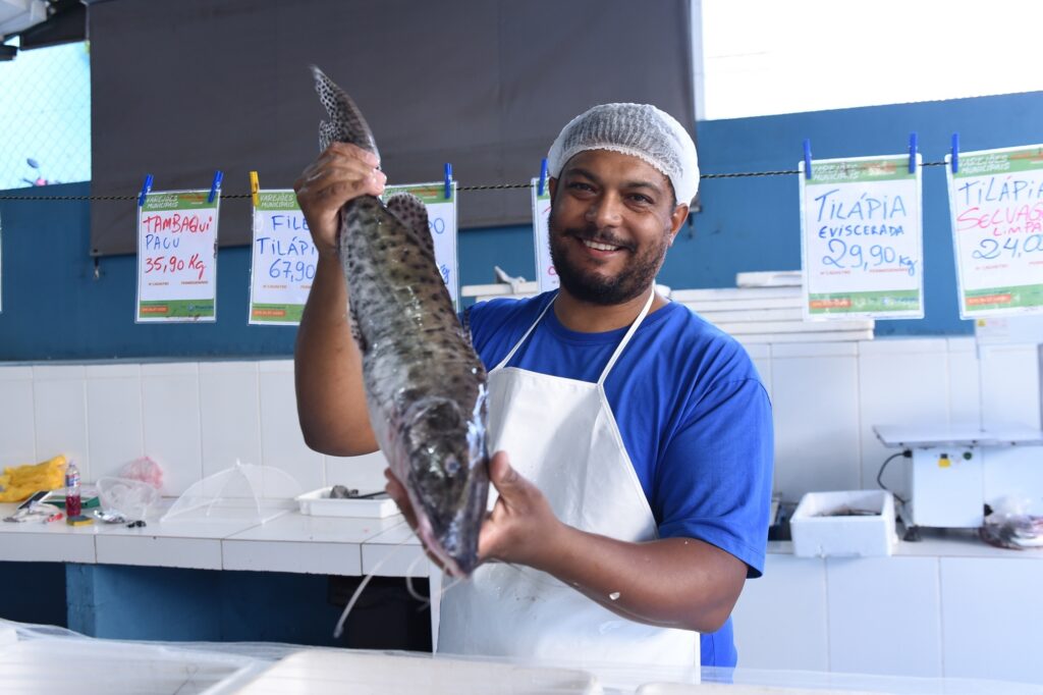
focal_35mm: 32
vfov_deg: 41.1
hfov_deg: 58.7
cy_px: 348
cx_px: 522
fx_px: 927
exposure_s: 1/160
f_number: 4
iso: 800
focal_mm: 32
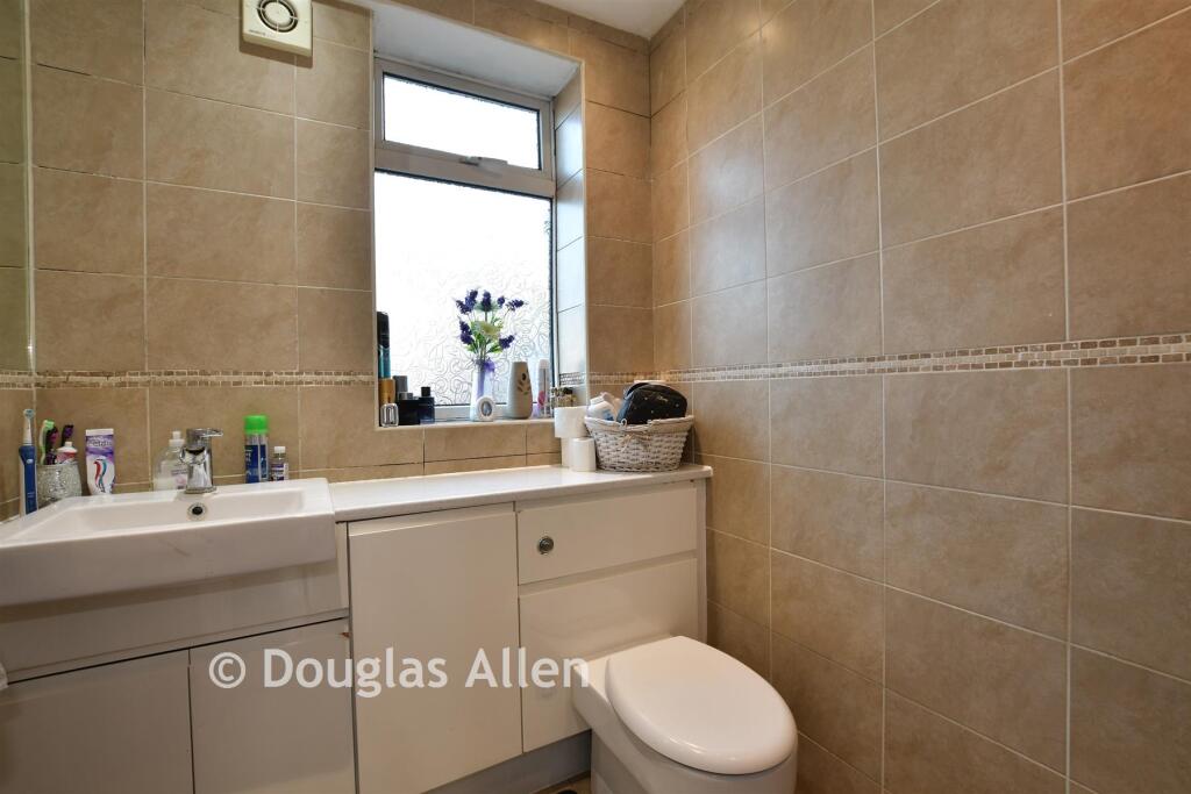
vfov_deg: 77.3
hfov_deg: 100.4
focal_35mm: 15
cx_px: 596
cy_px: 397
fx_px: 496
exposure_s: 1/6
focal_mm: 10
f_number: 8
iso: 125
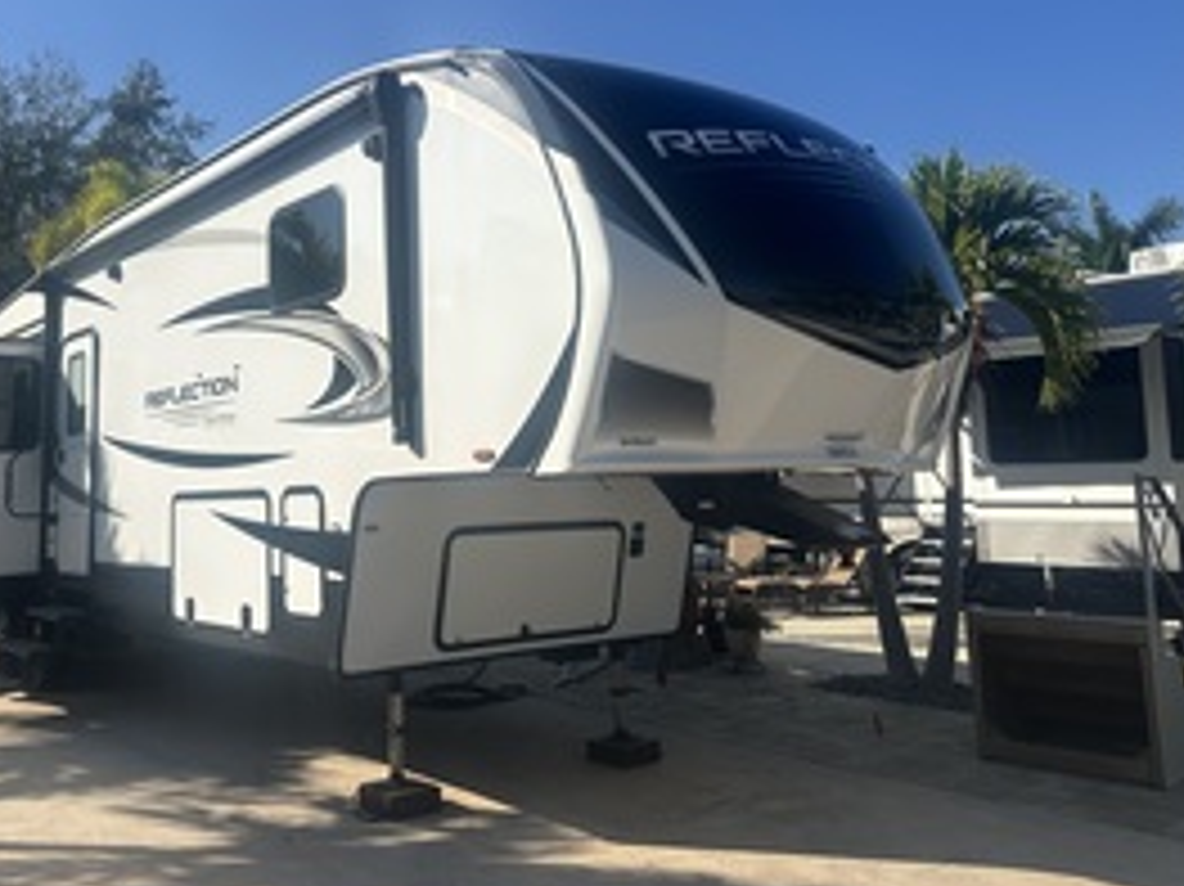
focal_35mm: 32
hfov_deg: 55.8
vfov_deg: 43.7
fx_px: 1094
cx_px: 410
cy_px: 326
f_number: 1.78
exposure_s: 1/7042
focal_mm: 6.86
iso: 80
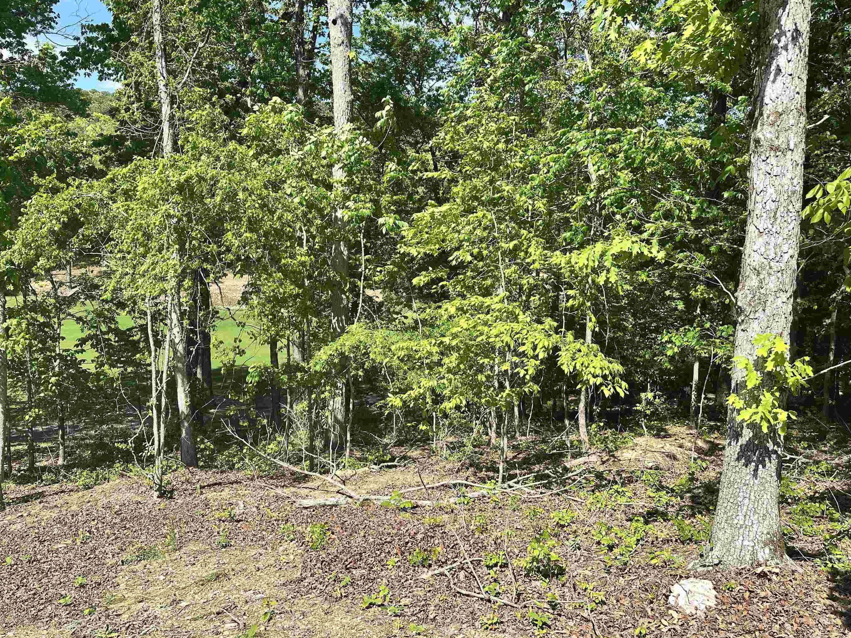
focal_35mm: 27
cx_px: 405
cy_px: 286
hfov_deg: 65.3
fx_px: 664
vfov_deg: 51.3
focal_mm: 6.86
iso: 80
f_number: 1.78
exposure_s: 1/2203
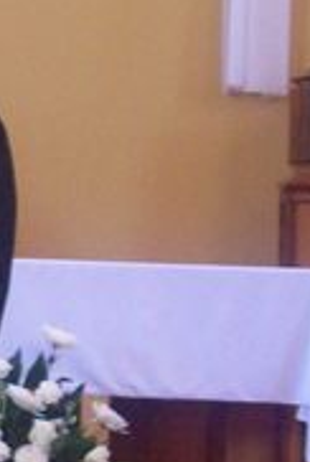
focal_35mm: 197
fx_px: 2535
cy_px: 259
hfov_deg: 6.8
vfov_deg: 10.4
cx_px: -249
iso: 160
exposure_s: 1/26.8
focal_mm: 9
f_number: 3.4
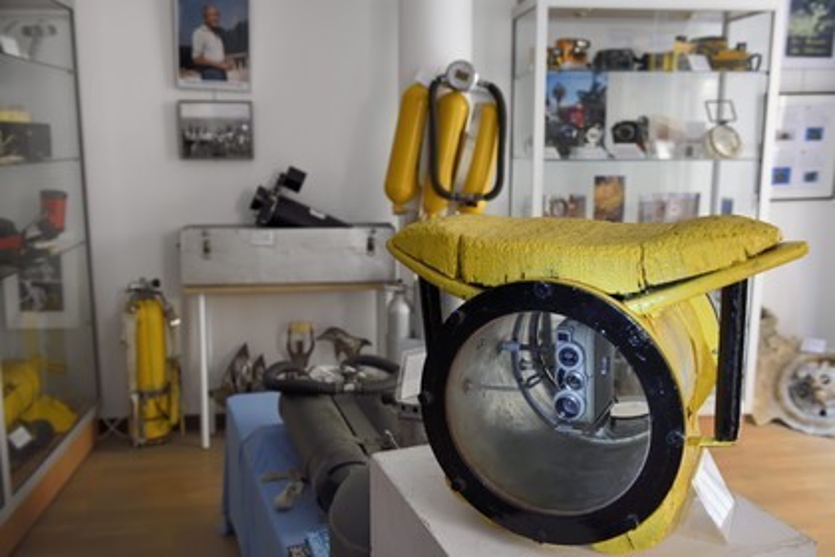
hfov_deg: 58.7
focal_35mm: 32
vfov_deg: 41.1
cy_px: 278
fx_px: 742
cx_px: 418
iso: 3200
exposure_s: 1/60
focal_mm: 32
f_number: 5
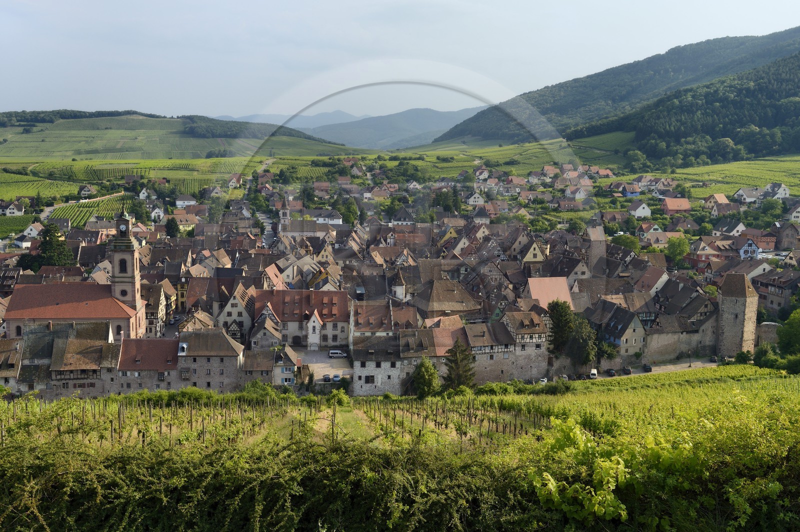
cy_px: 266
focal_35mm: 36
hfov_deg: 53.2
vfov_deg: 36.8
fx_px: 799
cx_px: 400
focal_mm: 36
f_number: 9
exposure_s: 1/320
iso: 200
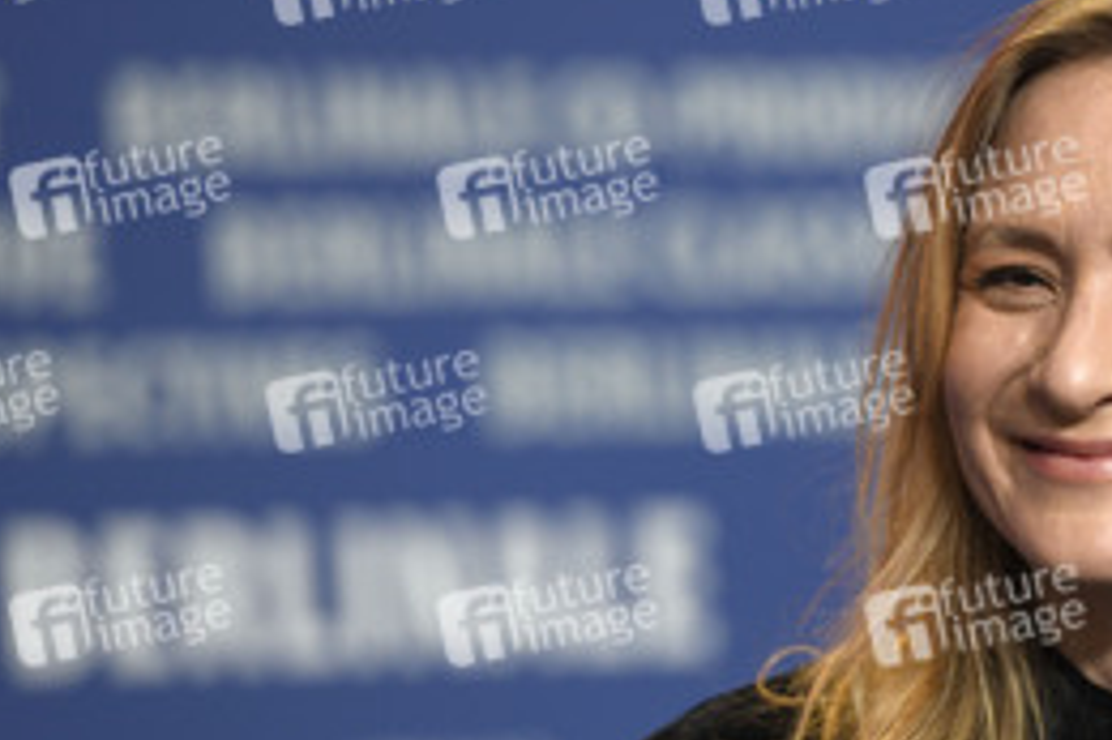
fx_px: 10711
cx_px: 862
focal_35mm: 347
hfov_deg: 5.9
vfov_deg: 4.0
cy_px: 509
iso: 1250
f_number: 3.5
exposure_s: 1/250
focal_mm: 200
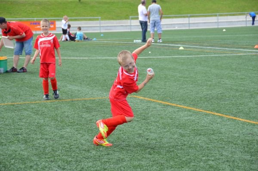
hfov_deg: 17.1
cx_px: 129
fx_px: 859
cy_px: 86
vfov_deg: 11.4
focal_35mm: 120
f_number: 5
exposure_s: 1/640
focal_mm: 80
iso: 400
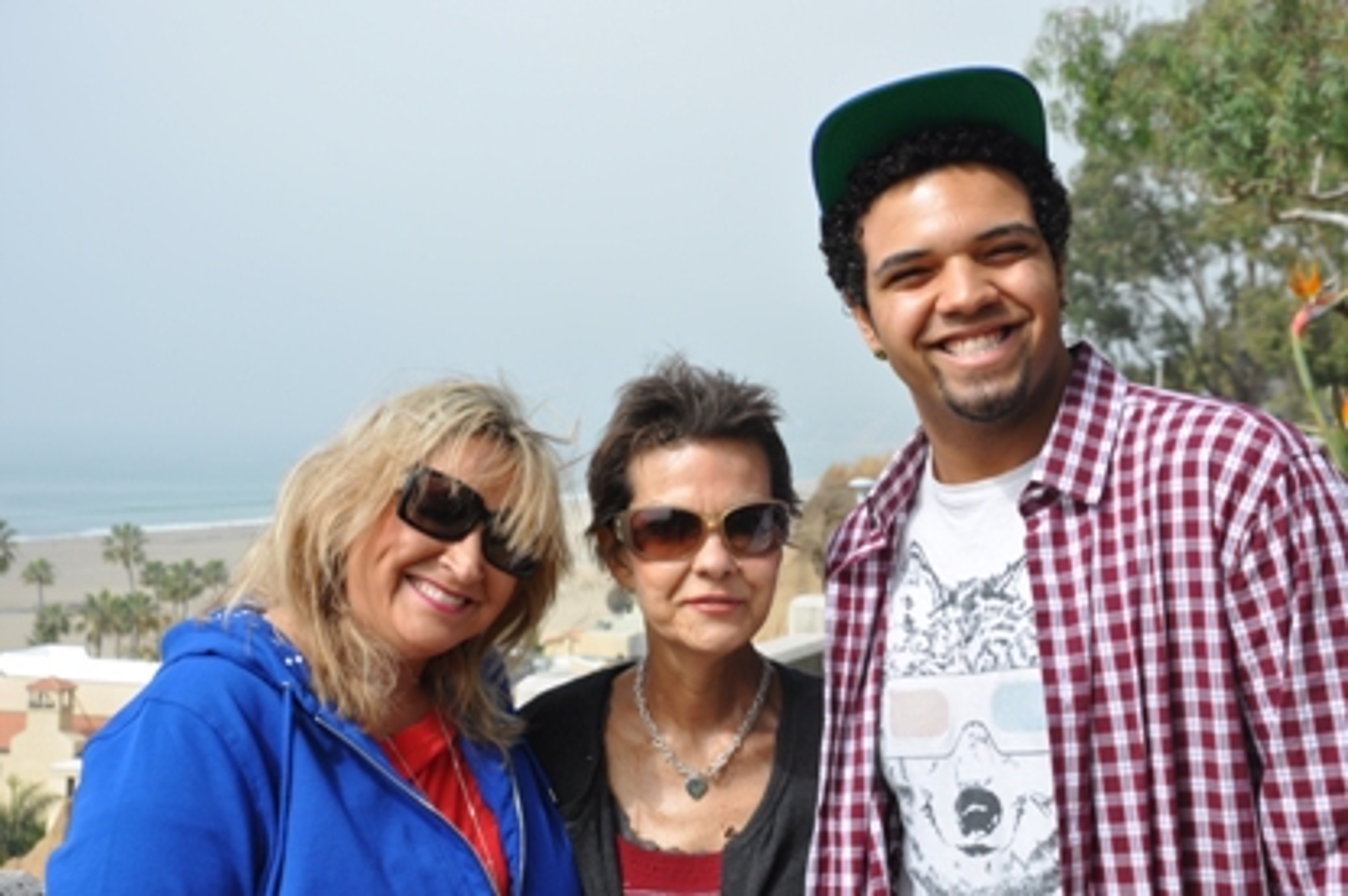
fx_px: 2245
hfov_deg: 33.4
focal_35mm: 60
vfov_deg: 22.6
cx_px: 674
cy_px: 448
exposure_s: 1/320
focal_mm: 40
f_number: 9
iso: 200
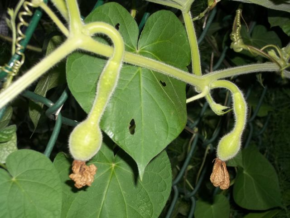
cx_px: 145
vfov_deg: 19.4
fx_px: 637
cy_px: 109
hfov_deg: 25.7
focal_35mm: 76
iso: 80
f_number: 4.6
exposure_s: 1/60
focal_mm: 13.7
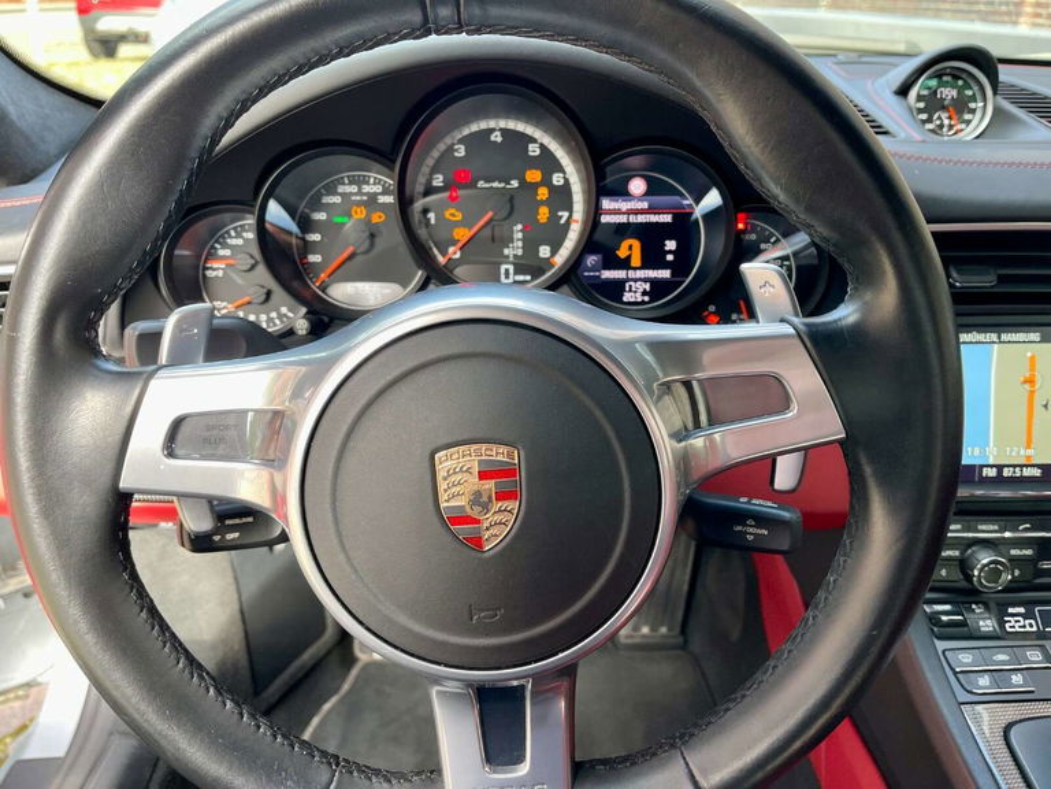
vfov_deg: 53.1
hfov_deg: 67.3
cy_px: 394
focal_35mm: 26
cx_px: 526
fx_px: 789
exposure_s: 1/121
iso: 125
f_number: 1.6
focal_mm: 5.1
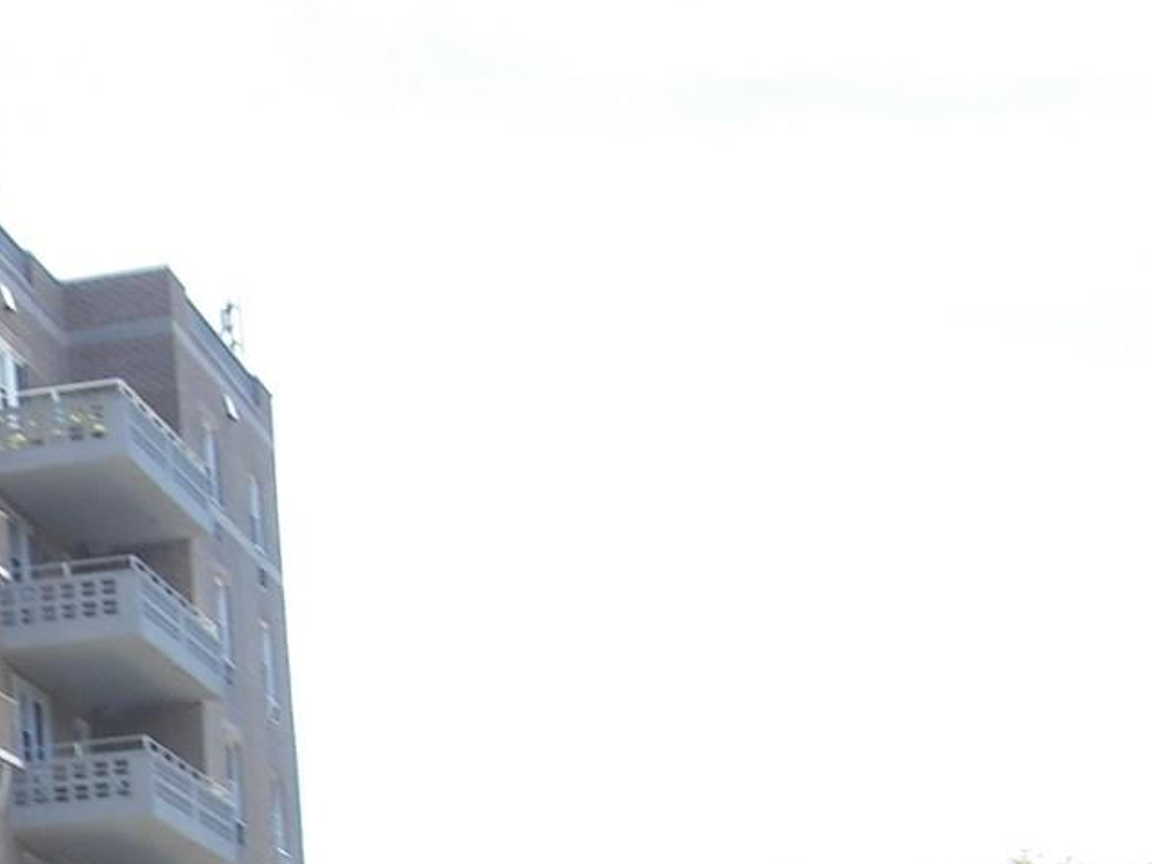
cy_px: 804
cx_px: -682
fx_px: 4094
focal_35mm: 123
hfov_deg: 14.7
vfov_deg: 12.0
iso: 64
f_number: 5.6
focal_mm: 6.2
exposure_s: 1/100
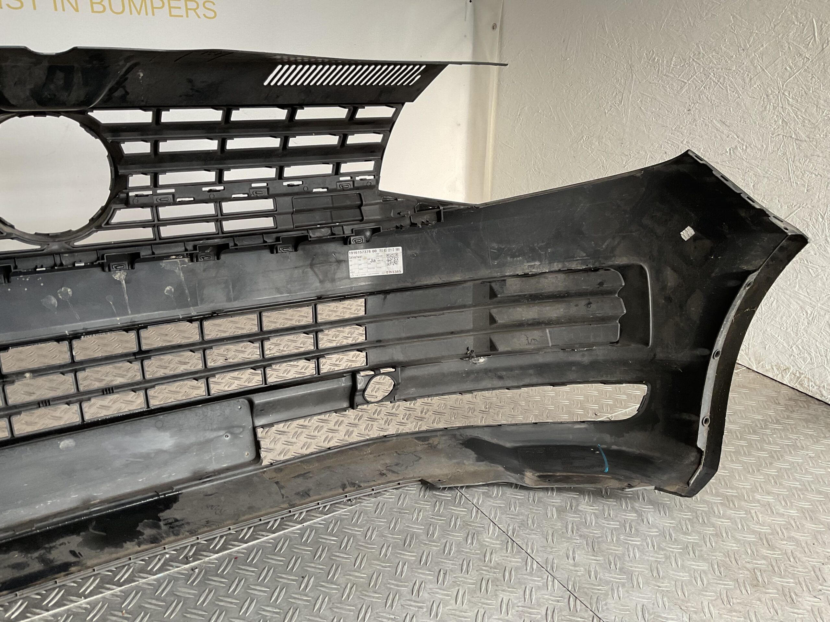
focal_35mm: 29
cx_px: 415
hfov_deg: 61.7
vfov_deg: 48.2
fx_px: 695
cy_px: 311
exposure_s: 1/50
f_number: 1.8
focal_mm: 3
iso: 40
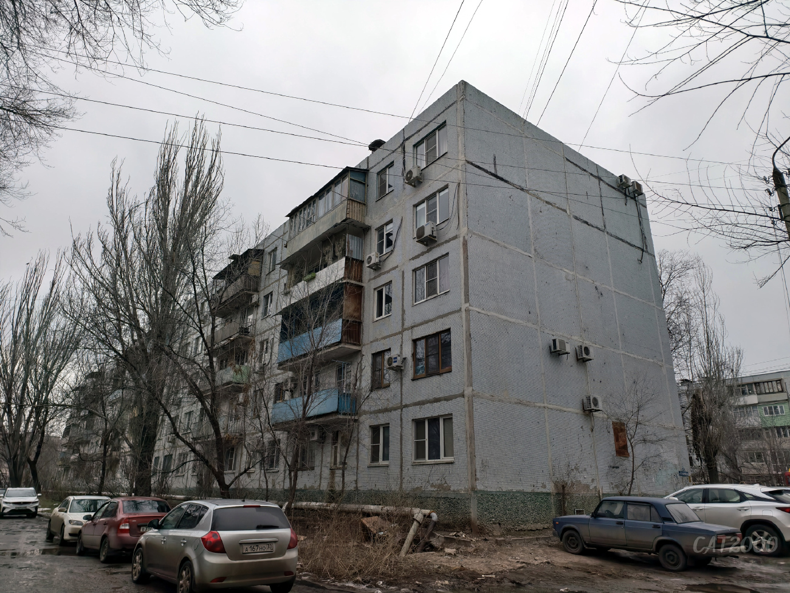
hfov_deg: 73.9
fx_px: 525
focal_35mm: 23
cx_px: 395
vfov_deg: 58.9
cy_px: 296
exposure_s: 1/175
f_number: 1.57
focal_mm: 6.54
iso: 72
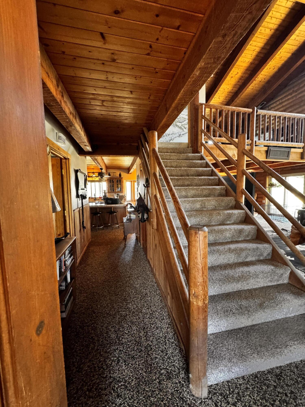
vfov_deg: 102.1
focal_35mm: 14
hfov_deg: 85.7
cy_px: 204
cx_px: 152
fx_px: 164
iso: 1000
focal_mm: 2.22
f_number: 2.2
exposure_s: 1/60
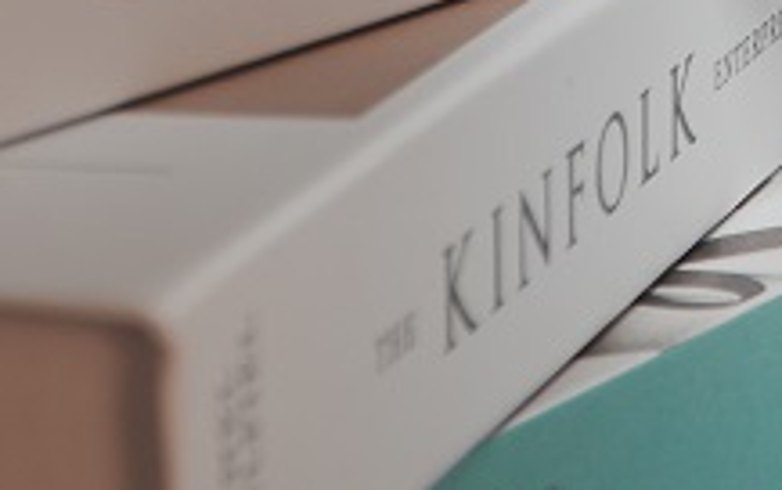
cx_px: 1598
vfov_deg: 5.8
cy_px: -685
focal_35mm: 218
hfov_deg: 9.0
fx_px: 4648
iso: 100
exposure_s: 1/15
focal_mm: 25
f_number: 4
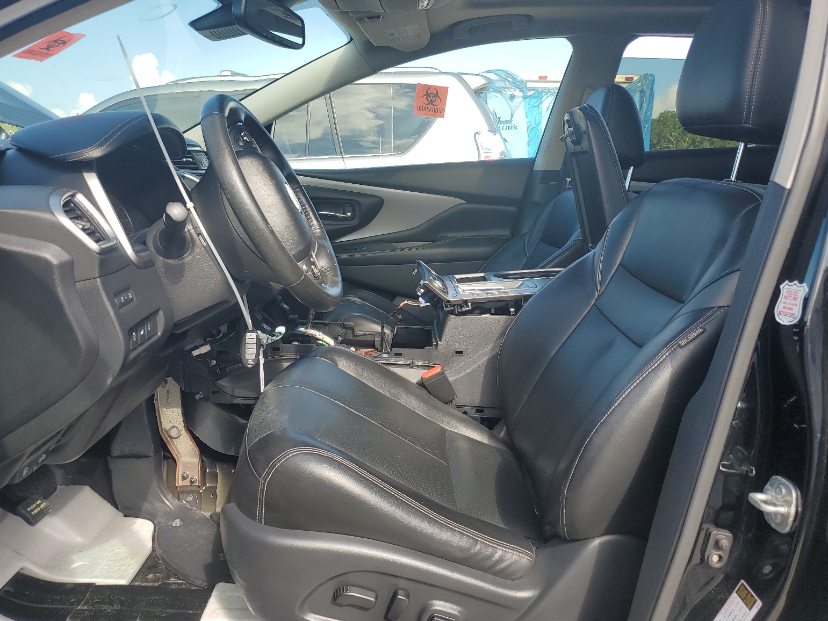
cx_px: 423
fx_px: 646
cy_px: 311
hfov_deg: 65.3
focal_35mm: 27
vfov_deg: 51.4
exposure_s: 1/667
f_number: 1.5
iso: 50
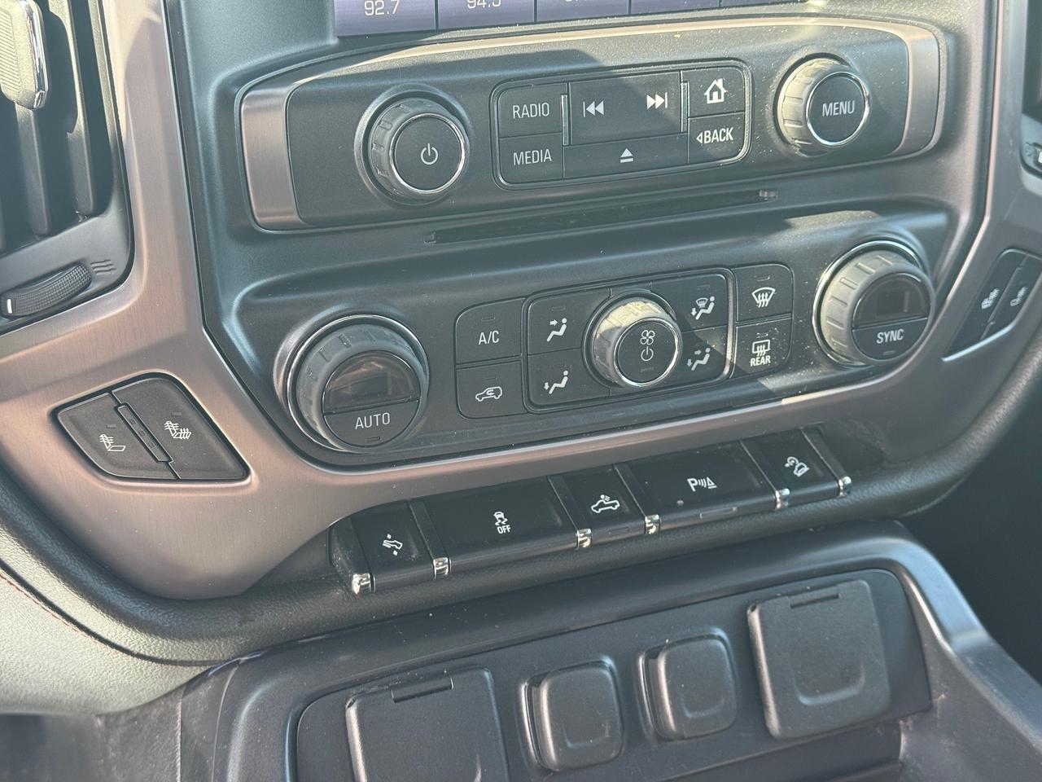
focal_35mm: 48
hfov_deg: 39.7
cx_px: 521
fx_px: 1445
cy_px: 391
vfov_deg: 30.3
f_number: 1.78
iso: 80
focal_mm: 6.76
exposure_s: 1/121
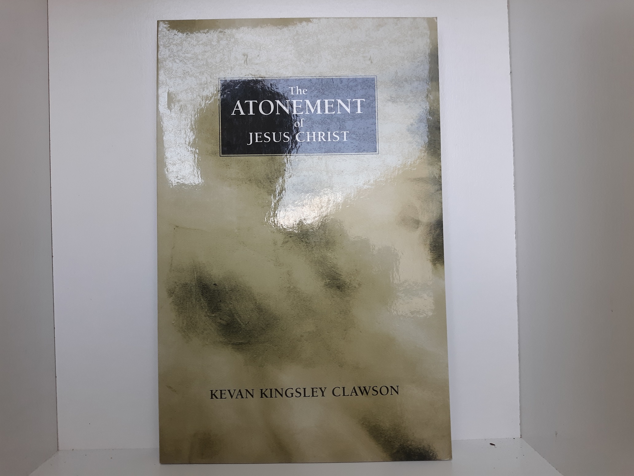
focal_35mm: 28
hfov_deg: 63.4
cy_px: 238
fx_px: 513
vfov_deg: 49.7
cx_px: 317
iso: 64
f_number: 1.7
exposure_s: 1/100
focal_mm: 3.7
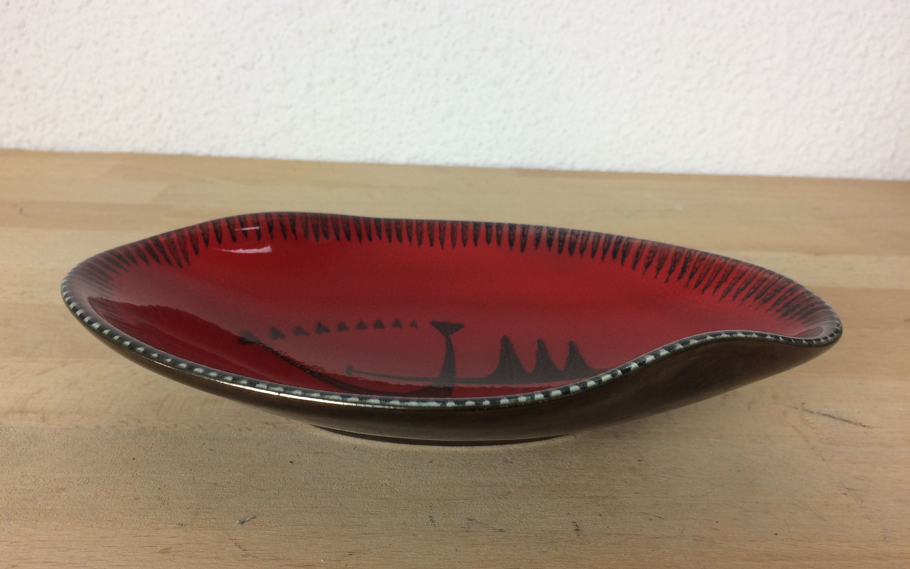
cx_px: 453
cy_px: 318
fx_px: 769
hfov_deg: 61.2
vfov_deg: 40.5
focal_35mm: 31
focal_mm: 4.15
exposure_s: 1/50
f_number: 2.2
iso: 40
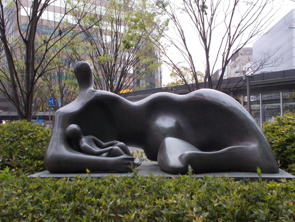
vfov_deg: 32.9
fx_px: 375
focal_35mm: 44
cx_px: 148
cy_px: 111
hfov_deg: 42.9
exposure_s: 1/250
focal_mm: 7.9
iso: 220
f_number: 4.2
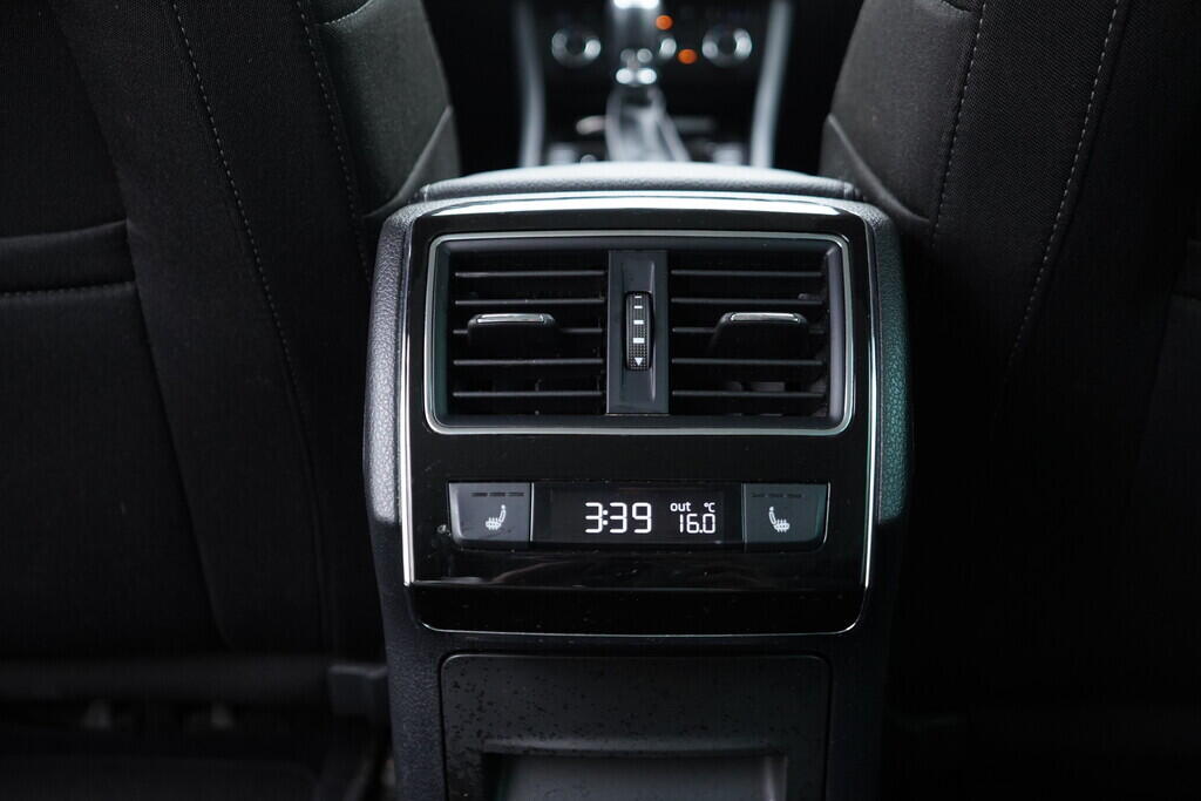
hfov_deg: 53.1
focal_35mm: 36
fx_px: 1201
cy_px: 400
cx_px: 600
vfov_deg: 36.9
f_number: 2.8
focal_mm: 24
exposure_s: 1/40
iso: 640
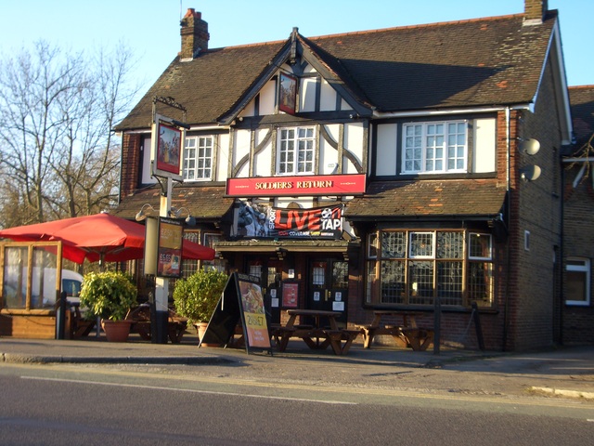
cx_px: 297
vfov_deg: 29.7
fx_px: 841
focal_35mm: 49
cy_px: 223
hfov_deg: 38.9
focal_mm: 8.2
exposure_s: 1/200
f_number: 3.1
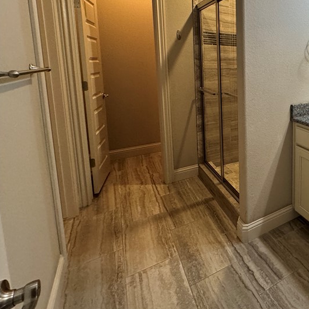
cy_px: 92
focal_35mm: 24
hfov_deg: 53.5
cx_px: 298
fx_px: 242
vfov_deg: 62.7
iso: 320
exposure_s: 1/60
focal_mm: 2.22
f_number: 2.2
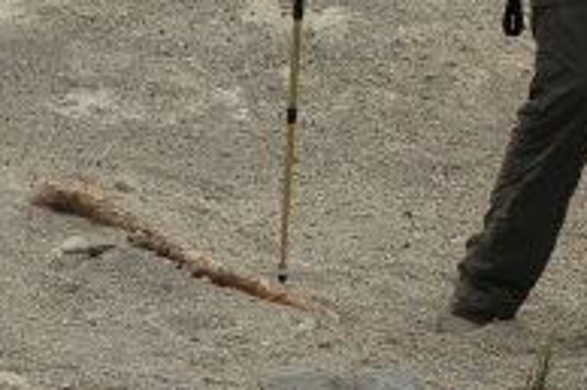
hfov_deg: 5.3
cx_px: 720
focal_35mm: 390
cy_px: -121
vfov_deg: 3.5
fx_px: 6354
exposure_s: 1/250
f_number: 8
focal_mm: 70
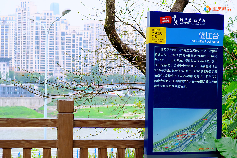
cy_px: 79
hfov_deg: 26.7
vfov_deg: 17.9
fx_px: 500
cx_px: 118
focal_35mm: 76
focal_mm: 50.5
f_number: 4
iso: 400
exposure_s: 1/150
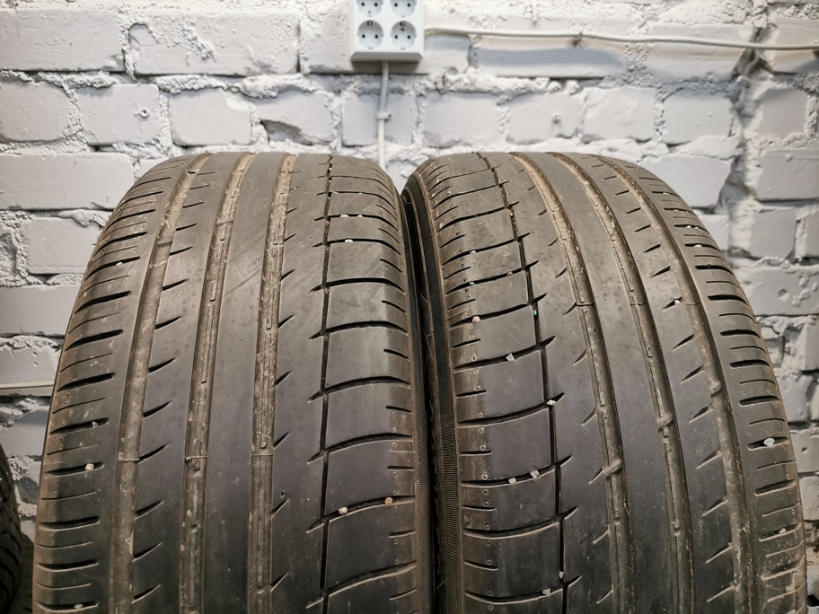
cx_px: 410
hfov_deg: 65.3
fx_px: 639
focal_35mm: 27
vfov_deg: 51.4
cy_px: 307
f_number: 1.6
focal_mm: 5.56
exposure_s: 1/100
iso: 320
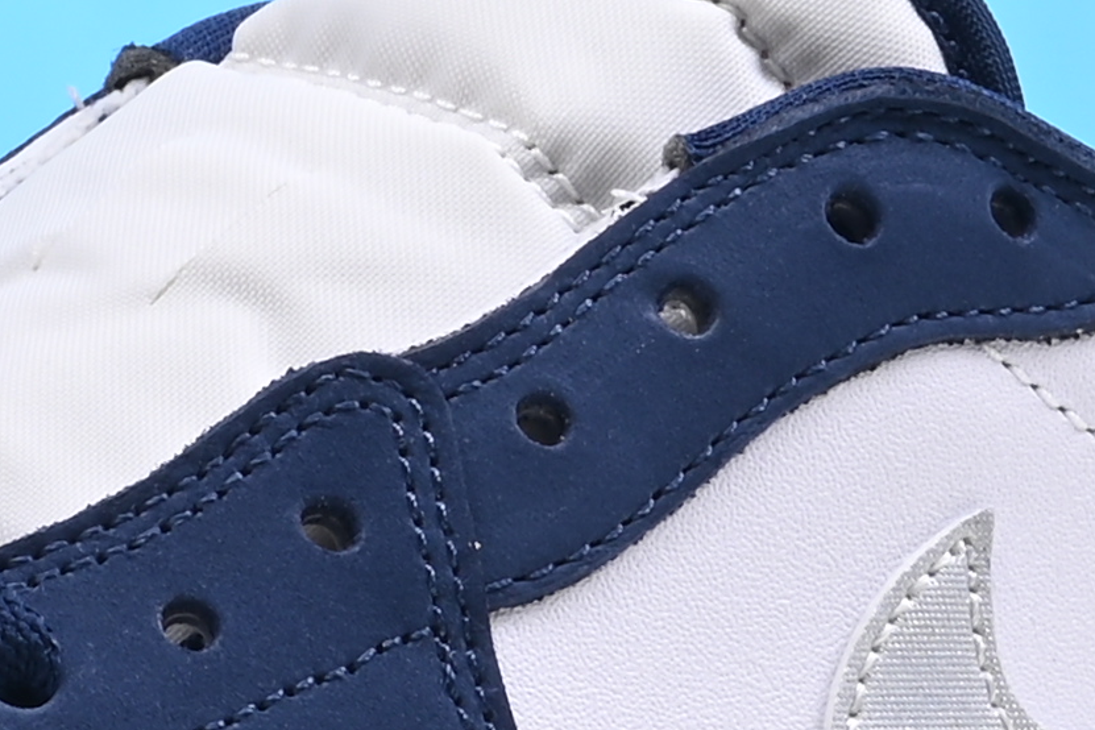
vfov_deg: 5.1
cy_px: -158
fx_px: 8151
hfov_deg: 7.4
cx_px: -1165
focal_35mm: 268
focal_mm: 37
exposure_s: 1/2
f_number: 16
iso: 100
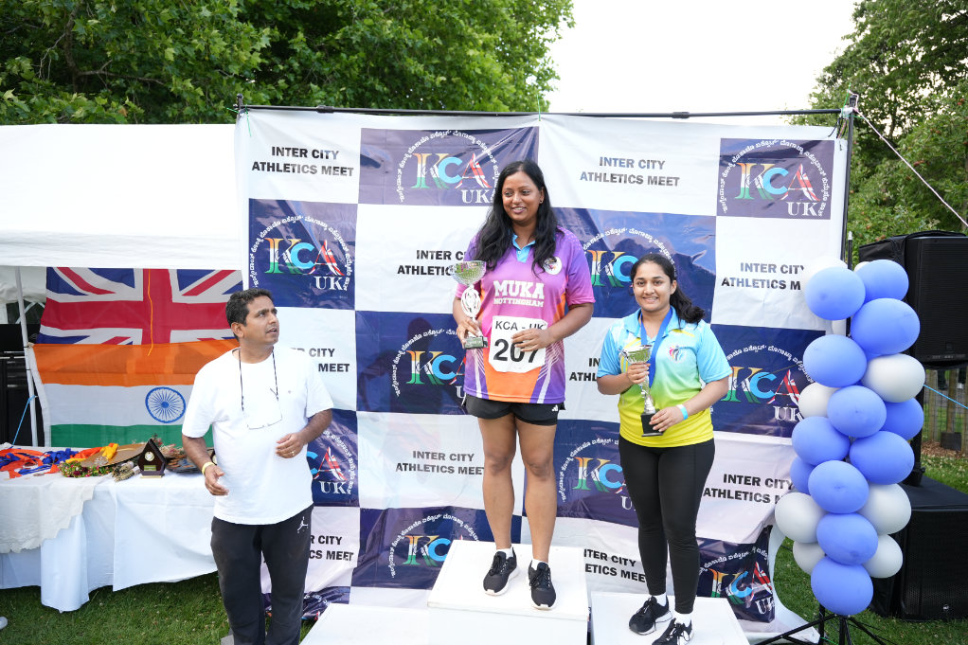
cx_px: 484
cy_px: 322
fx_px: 645
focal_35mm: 24
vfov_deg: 53.1
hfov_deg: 73.8
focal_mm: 24
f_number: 2.8
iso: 250
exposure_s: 1/250
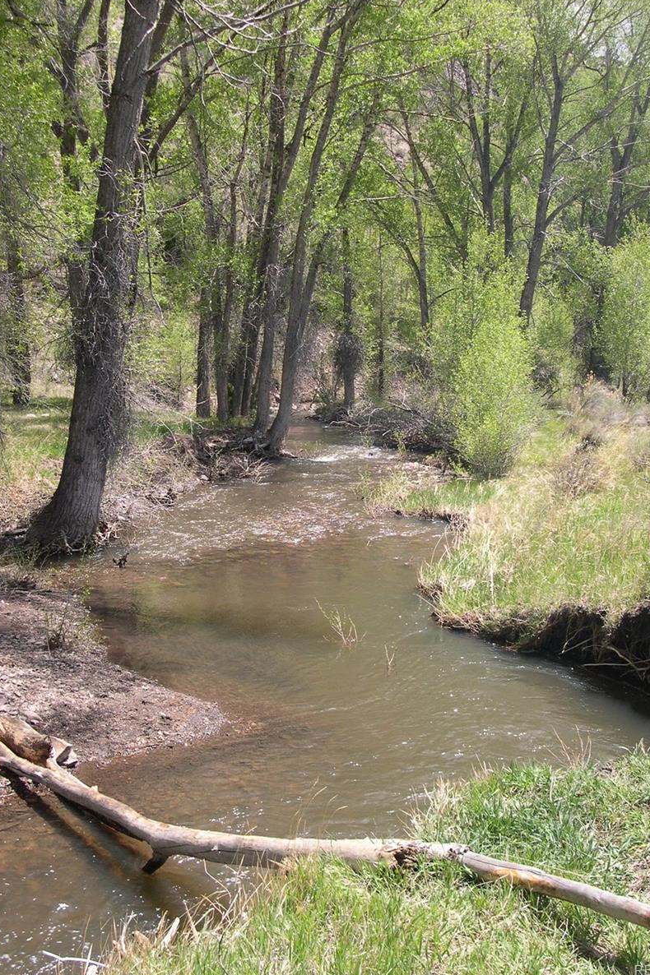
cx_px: 337
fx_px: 1084
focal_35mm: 40
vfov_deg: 48.5
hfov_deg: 33.4
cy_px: 488
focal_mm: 8
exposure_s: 1/88.6
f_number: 7.6
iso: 100
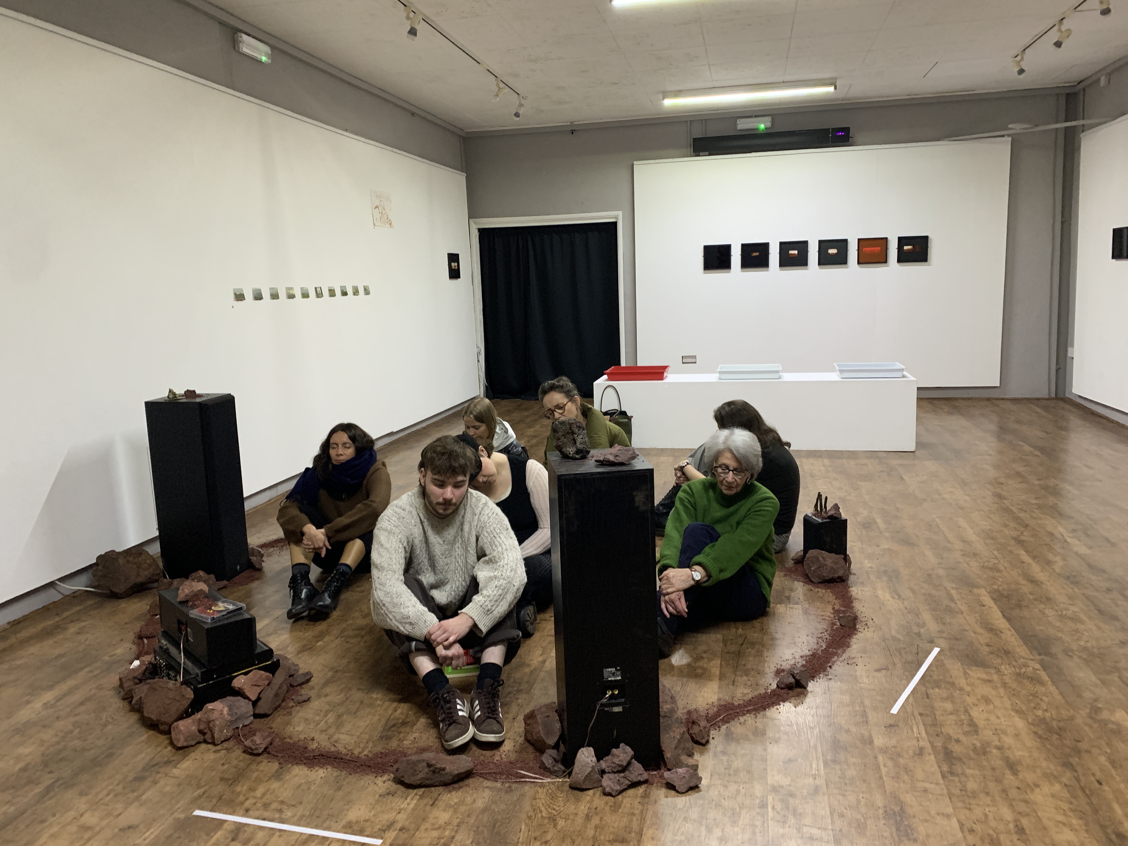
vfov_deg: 53.1
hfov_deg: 67.3
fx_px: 847
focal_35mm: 26
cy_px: 423
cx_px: 564
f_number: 1.8
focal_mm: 4.25
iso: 320
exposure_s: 1/50
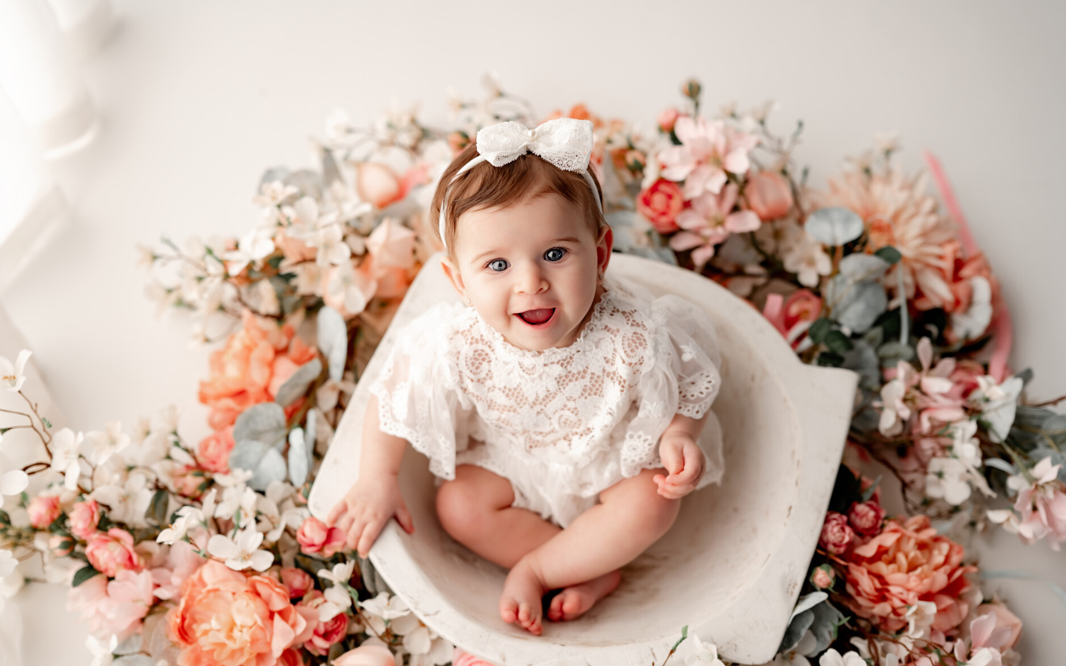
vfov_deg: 24.9
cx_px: 535
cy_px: 358
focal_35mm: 52
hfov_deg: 38.9
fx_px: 1511
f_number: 2
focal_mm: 50
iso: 125
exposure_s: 1/200
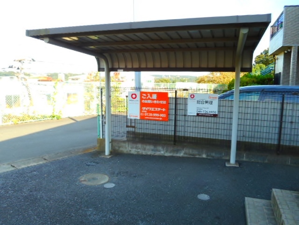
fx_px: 250
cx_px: 150
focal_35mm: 29
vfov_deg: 48.2
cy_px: 112
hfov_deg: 61.7
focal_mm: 5.2
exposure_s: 1/100
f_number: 4
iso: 80
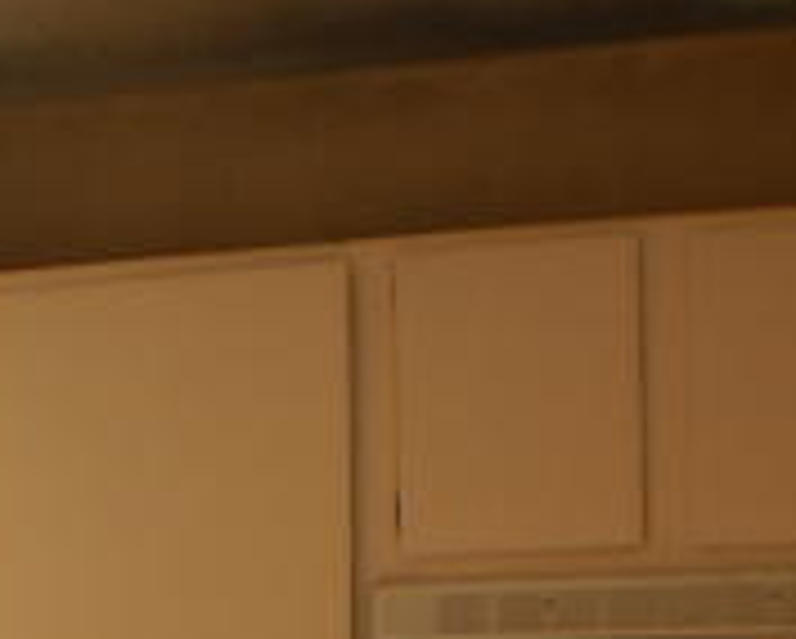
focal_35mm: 127
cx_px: -324
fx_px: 2995
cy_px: 994
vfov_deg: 11.6
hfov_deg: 14.3
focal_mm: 6.3
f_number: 3.1
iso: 100
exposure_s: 1/60
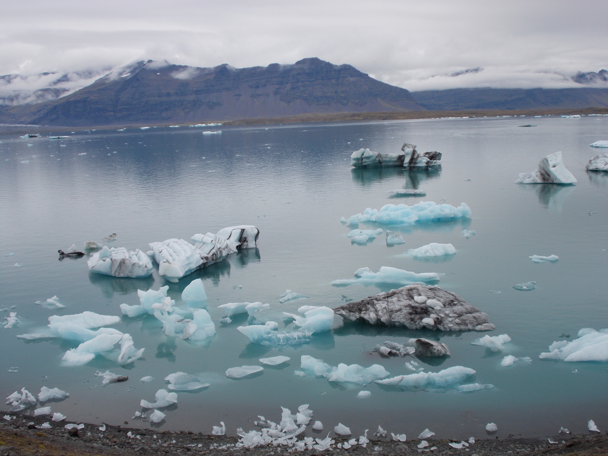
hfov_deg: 42.9
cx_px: 304
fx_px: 773
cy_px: 228
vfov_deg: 32.9
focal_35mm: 44
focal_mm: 7.9
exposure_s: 1/400
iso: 80
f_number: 4.2
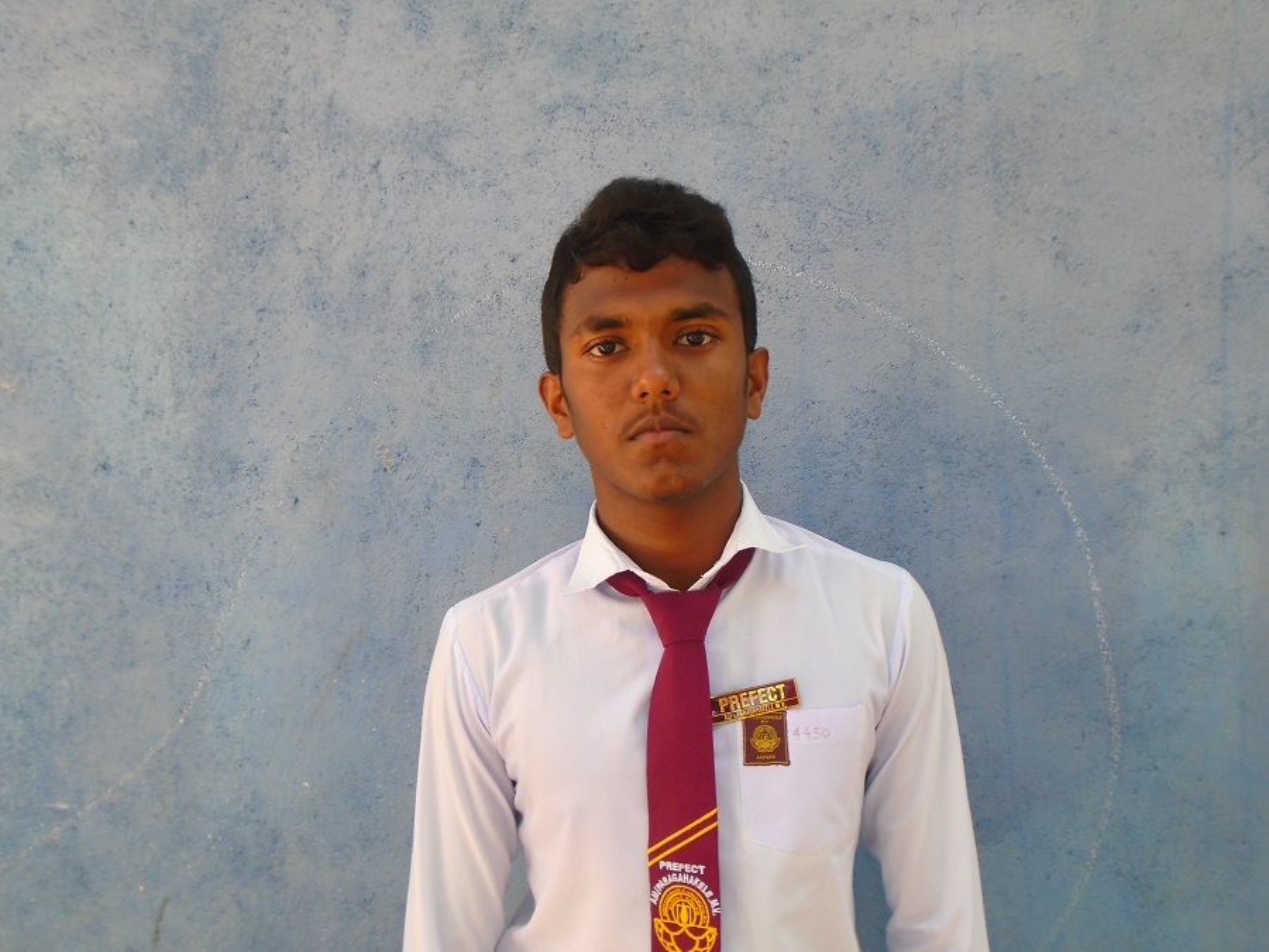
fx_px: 1136
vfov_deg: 45.4
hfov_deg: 58.4
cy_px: 476
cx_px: 634
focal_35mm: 31
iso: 100
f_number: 3.5
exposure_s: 1/60
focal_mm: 5.5
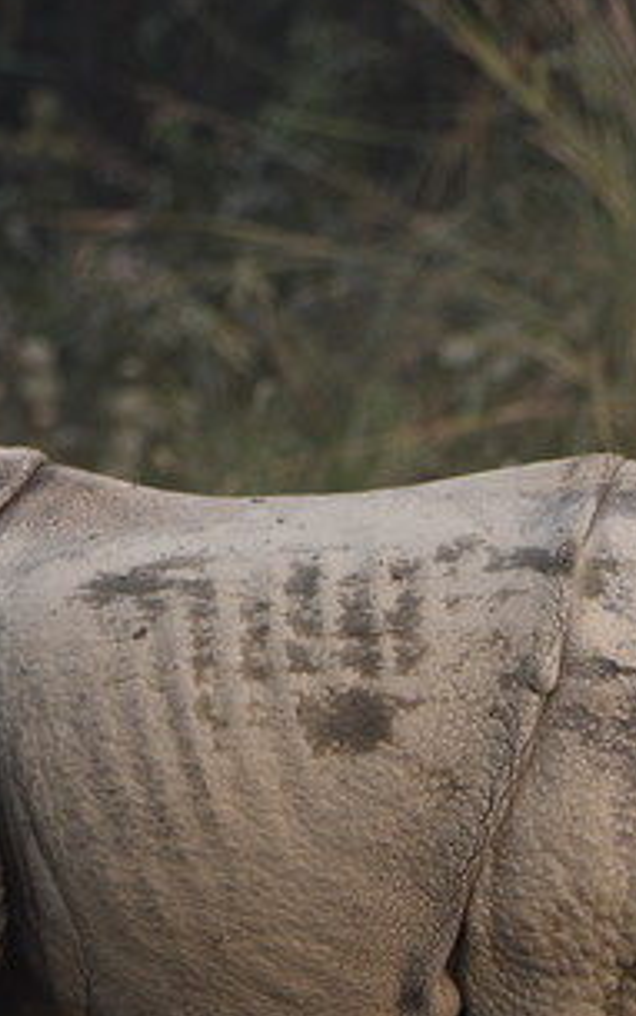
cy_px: 505
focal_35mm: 996
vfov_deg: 2.1
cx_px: -308
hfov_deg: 1.3
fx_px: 27583
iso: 360
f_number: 6
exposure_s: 1/500
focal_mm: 340
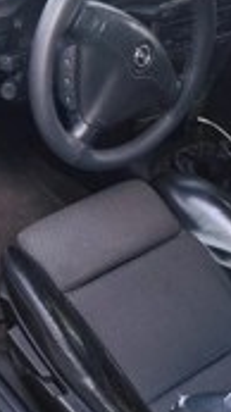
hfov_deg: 19.3
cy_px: 252
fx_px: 633
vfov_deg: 35.9
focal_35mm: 58
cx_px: -55
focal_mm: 6.19
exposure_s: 1/100
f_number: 1.65
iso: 125
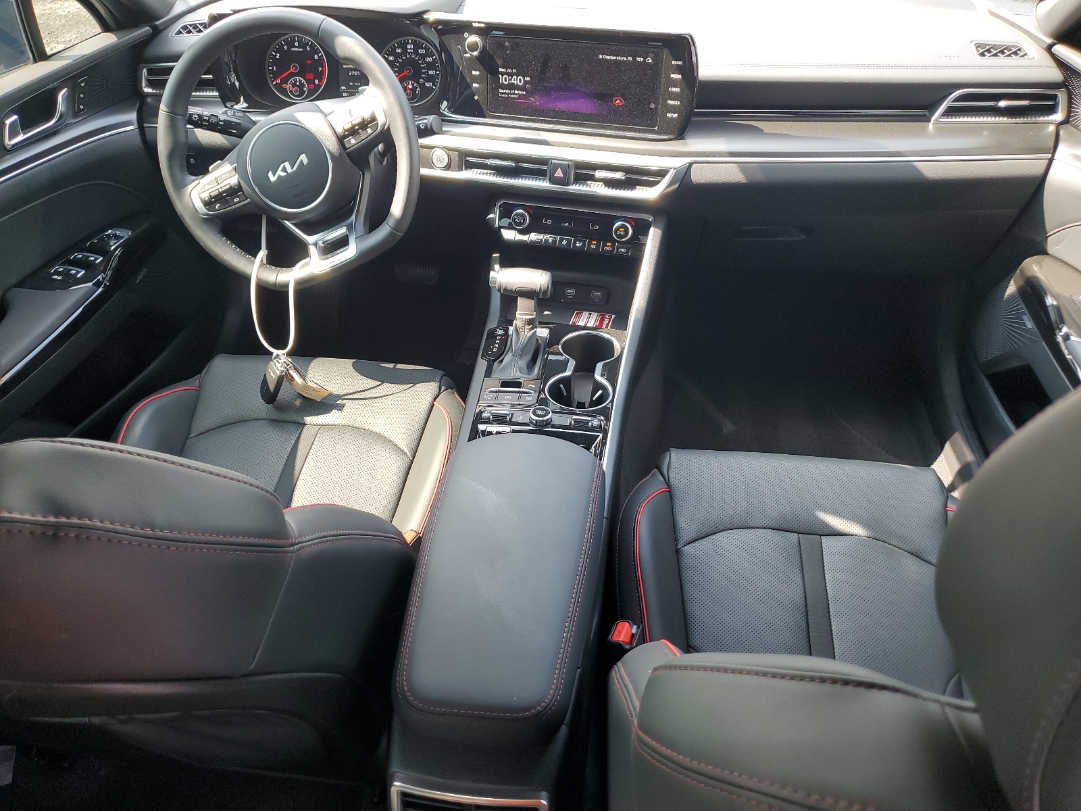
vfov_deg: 53.1
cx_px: 540
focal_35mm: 26
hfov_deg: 67.3
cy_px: 406
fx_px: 812
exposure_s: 1/120
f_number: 1.5
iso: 68
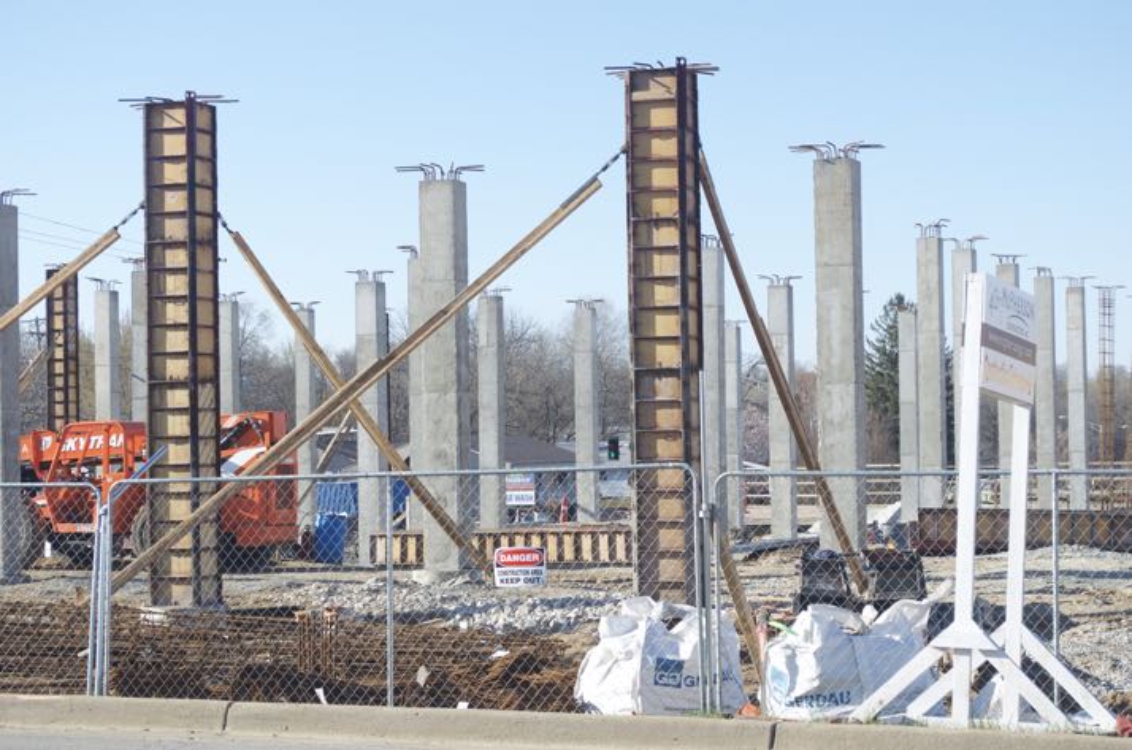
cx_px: 566
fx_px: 2589
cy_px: 375
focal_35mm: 82
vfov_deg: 16.5
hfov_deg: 24.7
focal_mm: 55
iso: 140
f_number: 8
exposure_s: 1/250
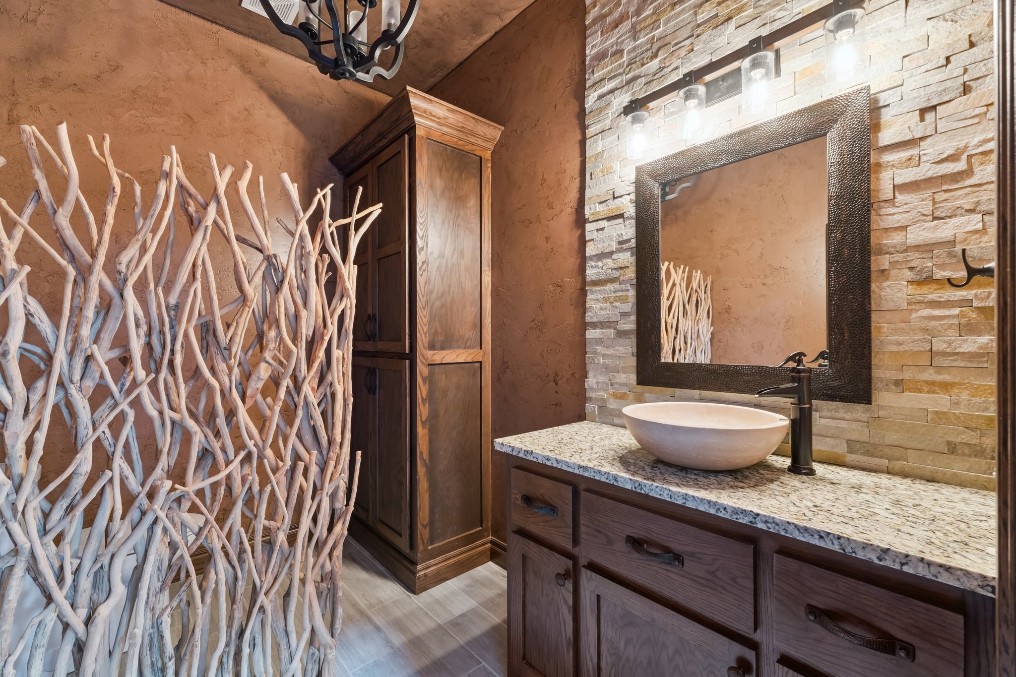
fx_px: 423
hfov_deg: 100.4
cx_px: 508
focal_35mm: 15
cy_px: 338
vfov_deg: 77.3
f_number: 8
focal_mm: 10
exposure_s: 1/1.67
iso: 200
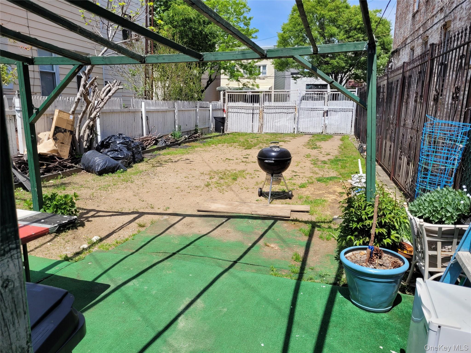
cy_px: 176
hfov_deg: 67.3
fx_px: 354
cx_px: 236
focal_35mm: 26
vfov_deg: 53.1
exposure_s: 1/2066
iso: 40
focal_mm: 5.4
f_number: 1.8
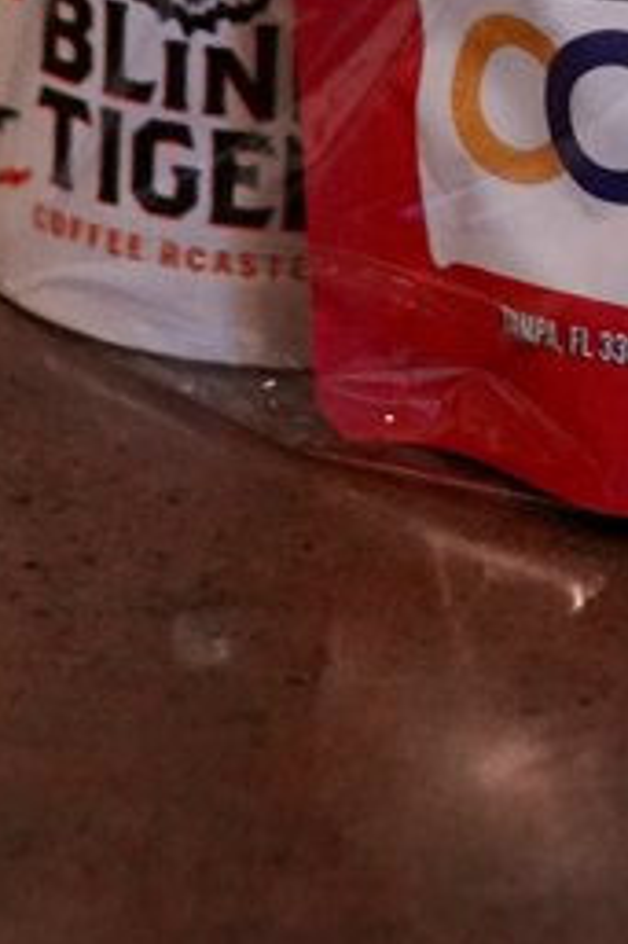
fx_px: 4821
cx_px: 757
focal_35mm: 184
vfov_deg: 9.8
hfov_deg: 7.4
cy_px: -1381
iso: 1600
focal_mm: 35
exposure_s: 1/160
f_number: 2
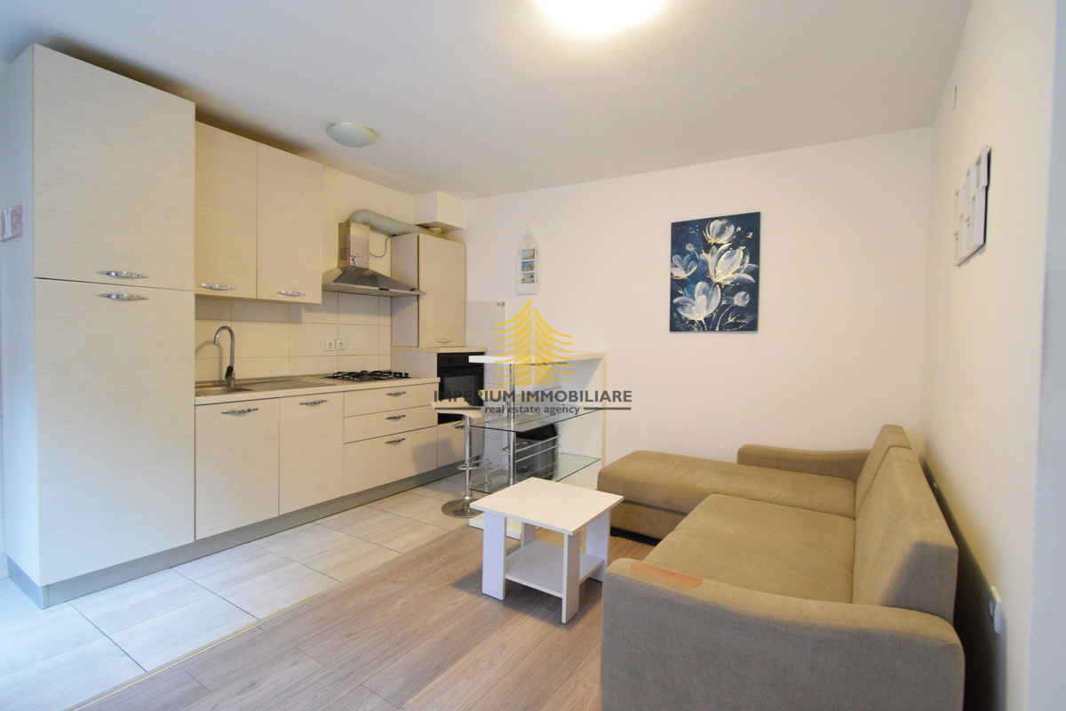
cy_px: 356
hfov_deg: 100.4
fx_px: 444
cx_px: 533
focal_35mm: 15
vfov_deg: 77.3
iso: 3200
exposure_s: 1/15
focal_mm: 10
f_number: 10
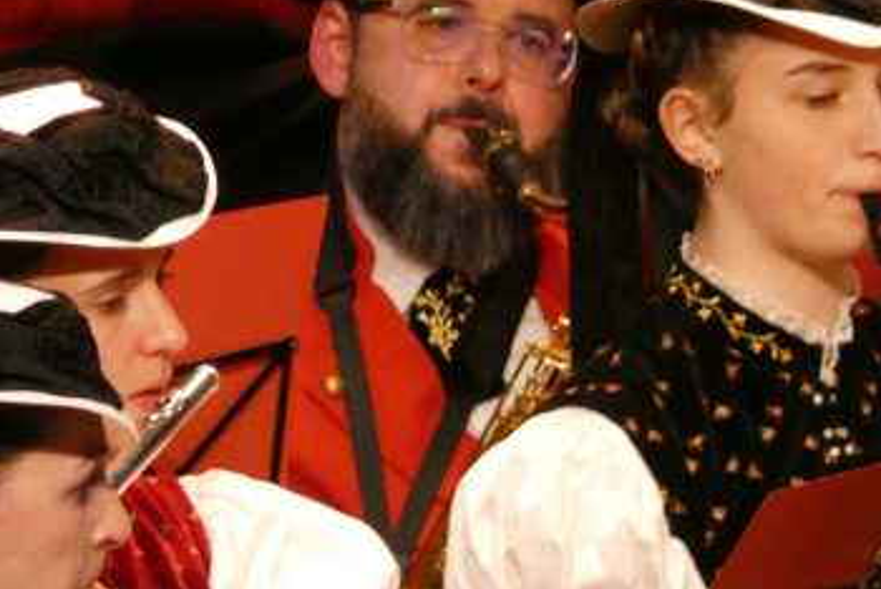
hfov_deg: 1.1
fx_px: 46510
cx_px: 461
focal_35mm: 1899
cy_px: 175
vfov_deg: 0.7
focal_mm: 215
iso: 1250
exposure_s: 1/125
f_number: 5.9
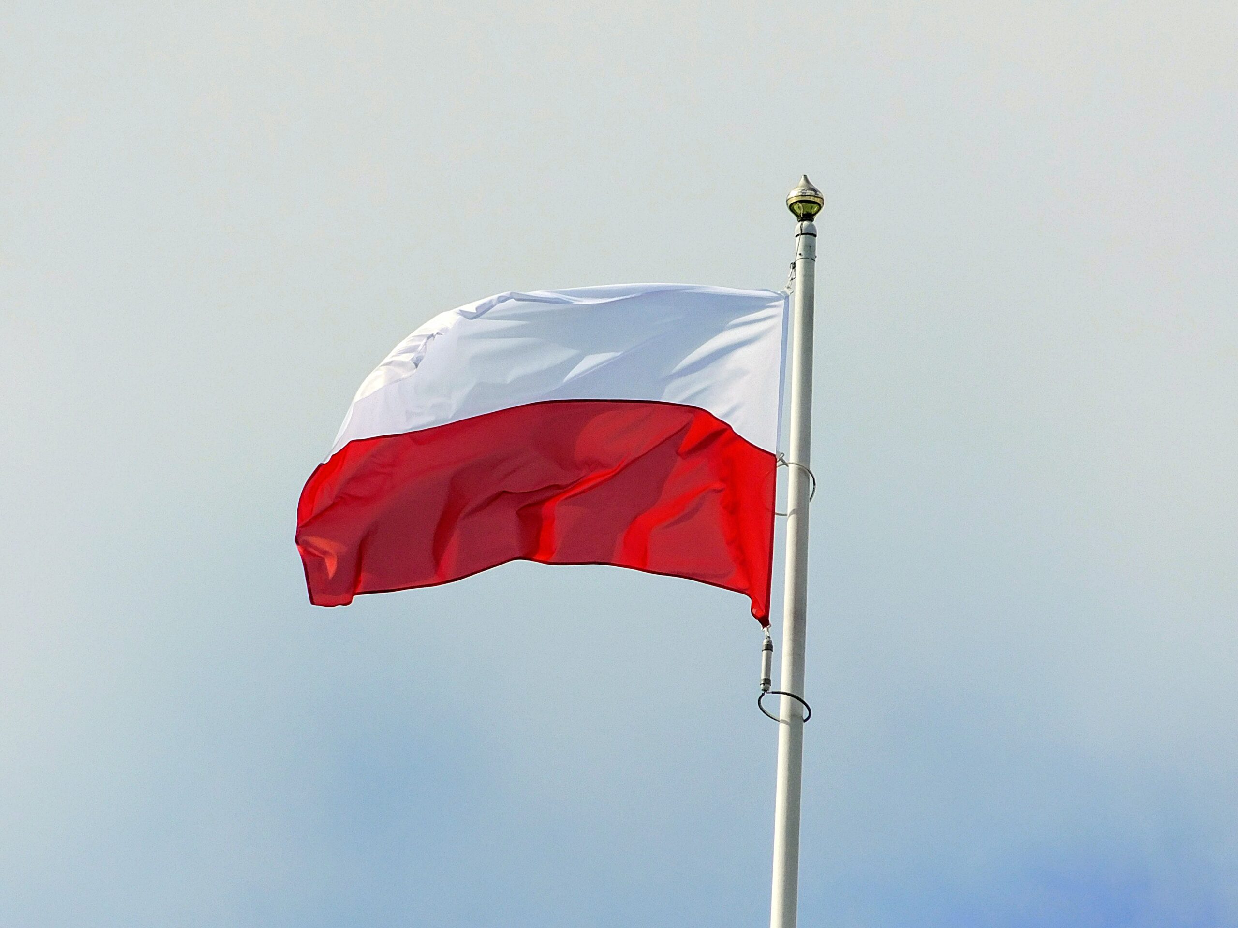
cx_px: 619
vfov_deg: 2.0
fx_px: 26751
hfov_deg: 2.7
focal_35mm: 748
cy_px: 464
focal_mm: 132.8
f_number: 6.4
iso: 125
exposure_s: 1/640
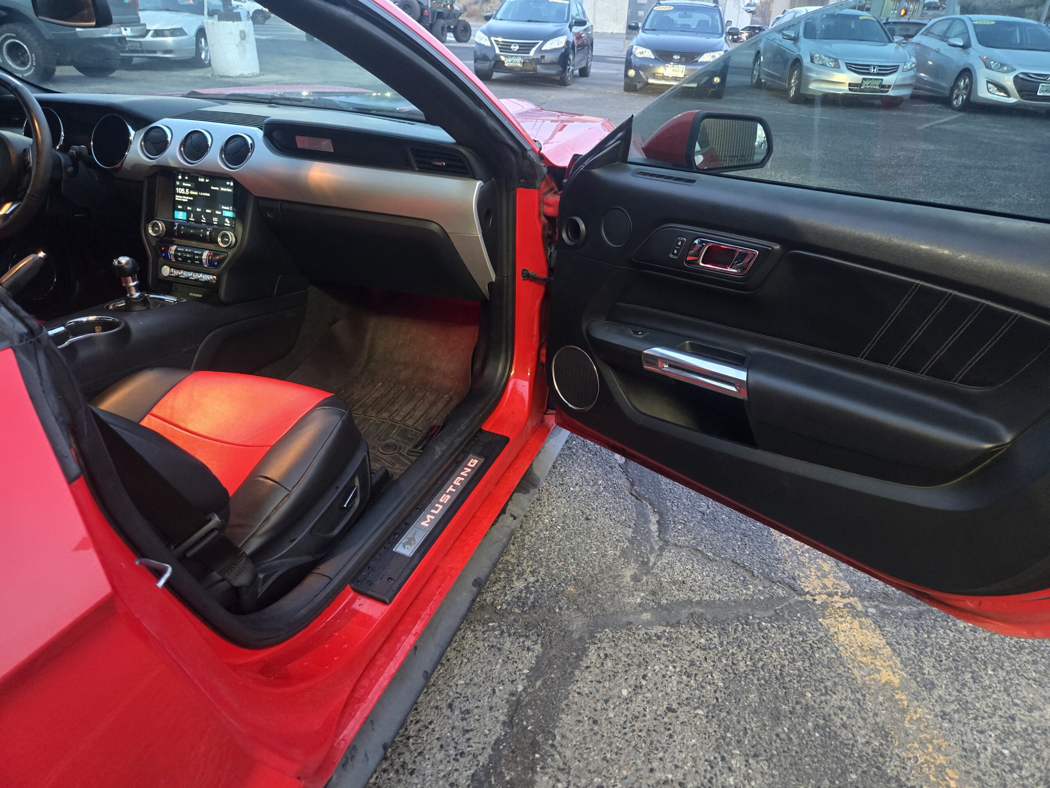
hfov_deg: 73.9
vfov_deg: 58.9
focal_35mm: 23
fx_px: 698
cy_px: 394
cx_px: 525
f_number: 1.8
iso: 1250
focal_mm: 5.4
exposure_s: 1/60
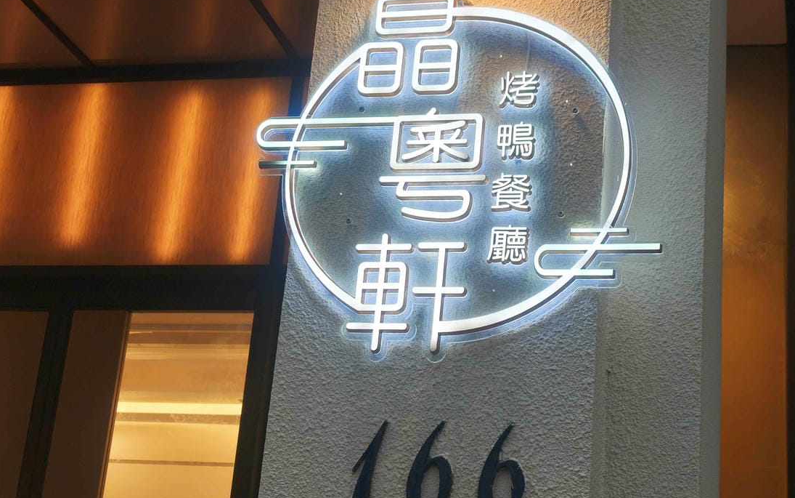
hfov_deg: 28.6
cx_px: 399
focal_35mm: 72
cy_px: 200
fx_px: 1560
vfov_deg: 18.1
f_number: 2
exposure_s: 1/120
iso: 50
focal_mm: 8.72
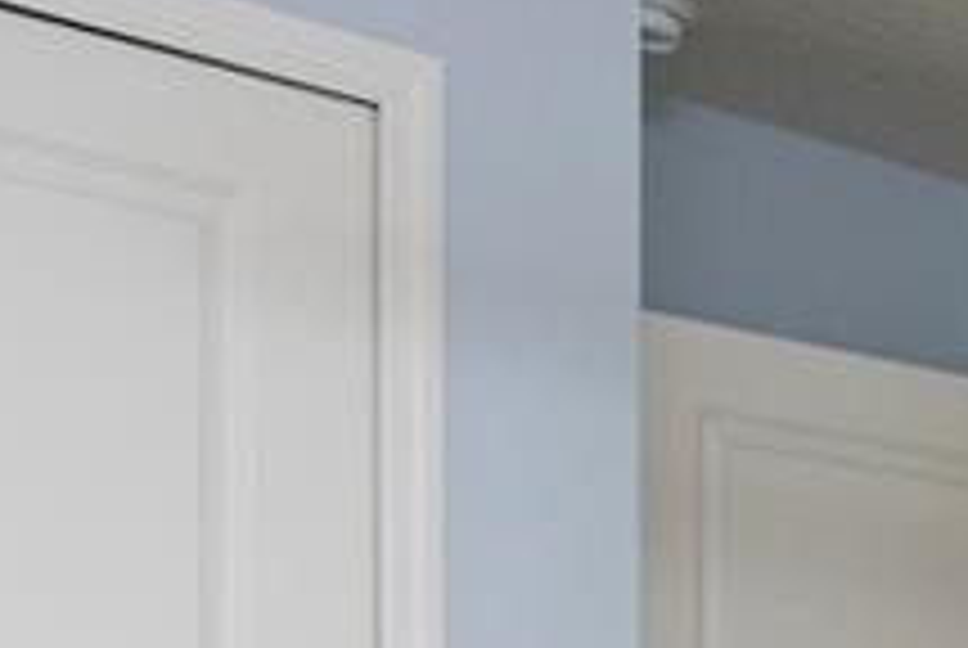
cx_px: 1567
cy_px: 1087
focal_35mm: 104
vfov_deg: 12.3
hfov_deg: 17.2
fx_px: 2800
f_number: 10
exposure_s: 1/80
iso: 500
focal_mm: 14
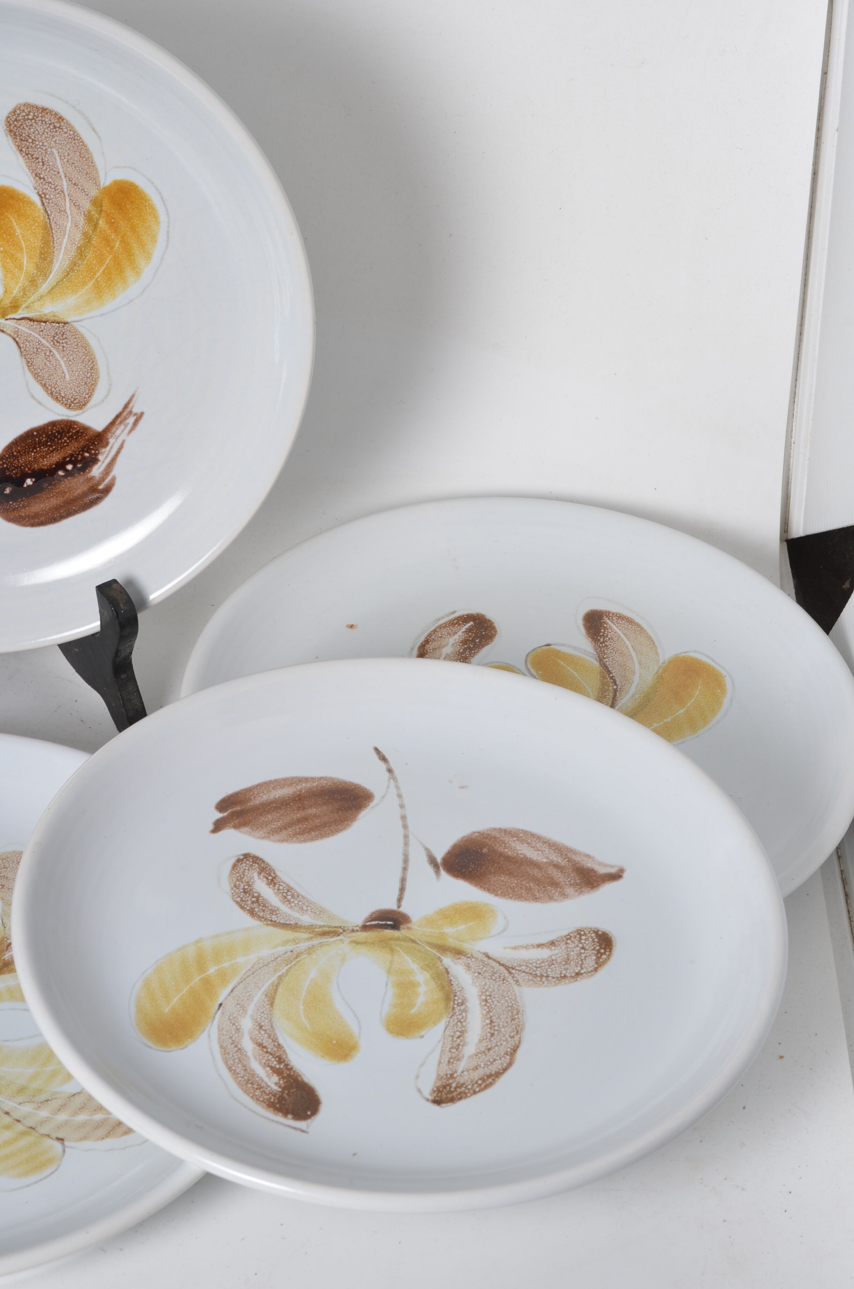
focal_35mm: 75
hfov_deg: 18.1
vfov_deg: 27.0
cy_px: 644
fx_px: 2681
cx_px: 427
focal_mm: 50
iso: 100
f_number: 11
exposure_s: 1/125
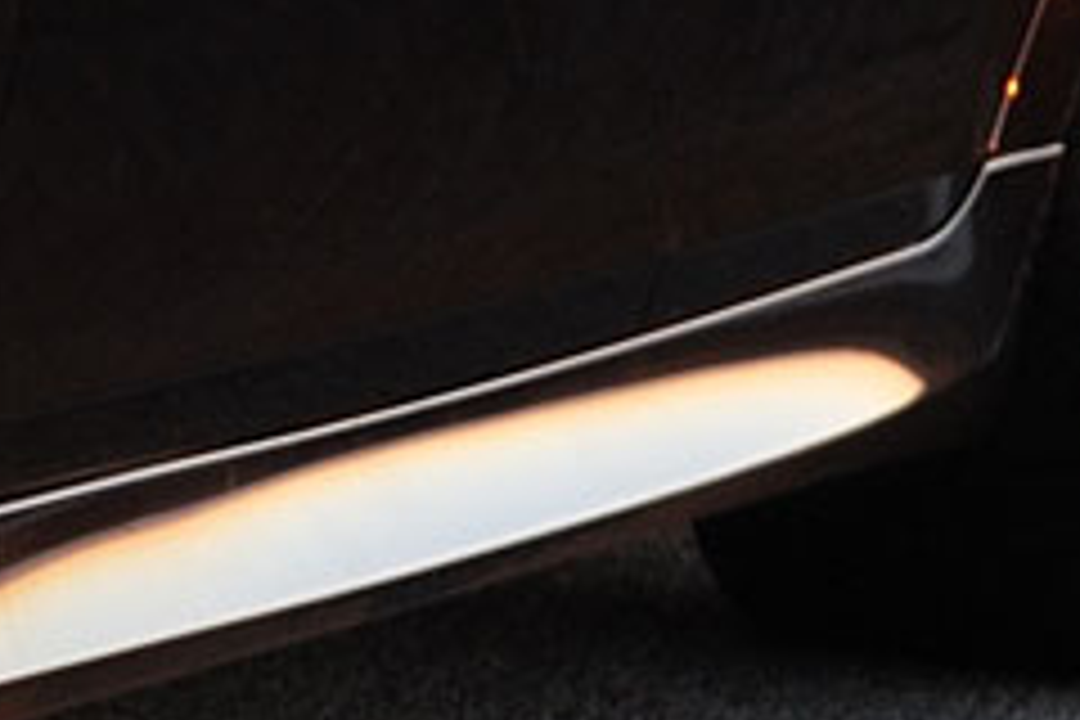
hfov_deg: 4.6
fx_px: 12839
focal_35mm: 428
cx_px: -2070
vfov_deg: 3.2
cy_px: -547
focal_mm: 38
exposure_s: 1/13
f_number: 5
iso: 100
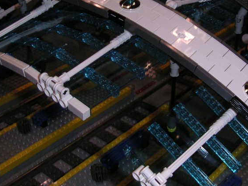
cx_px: 115
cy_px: 89
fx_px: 387
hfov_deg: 35.5
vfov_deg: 27.0
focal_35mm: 54
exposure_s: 1/45
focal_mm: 6
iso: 160
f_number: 6.7
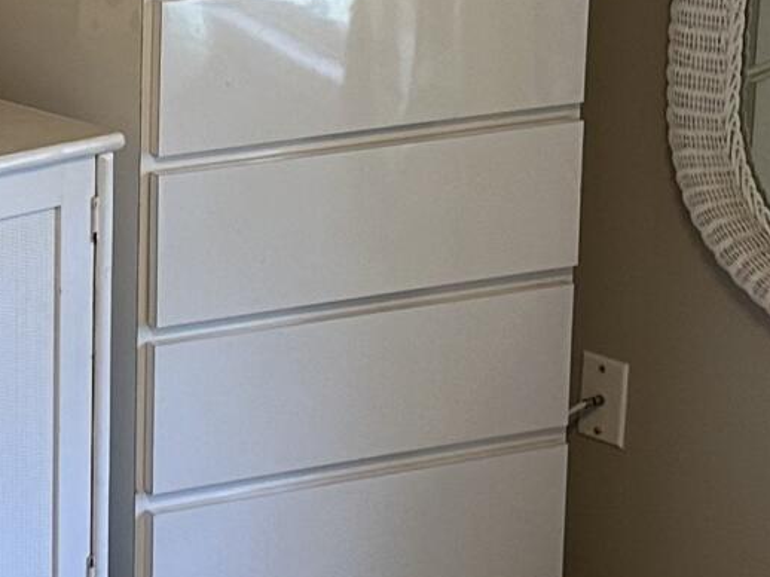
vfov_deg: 10.6
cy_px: 59
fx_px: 3090
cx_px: -349
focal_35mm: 139
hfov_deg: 13.5
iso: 160
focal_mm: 6.86
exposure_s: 1/60
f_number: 1.78
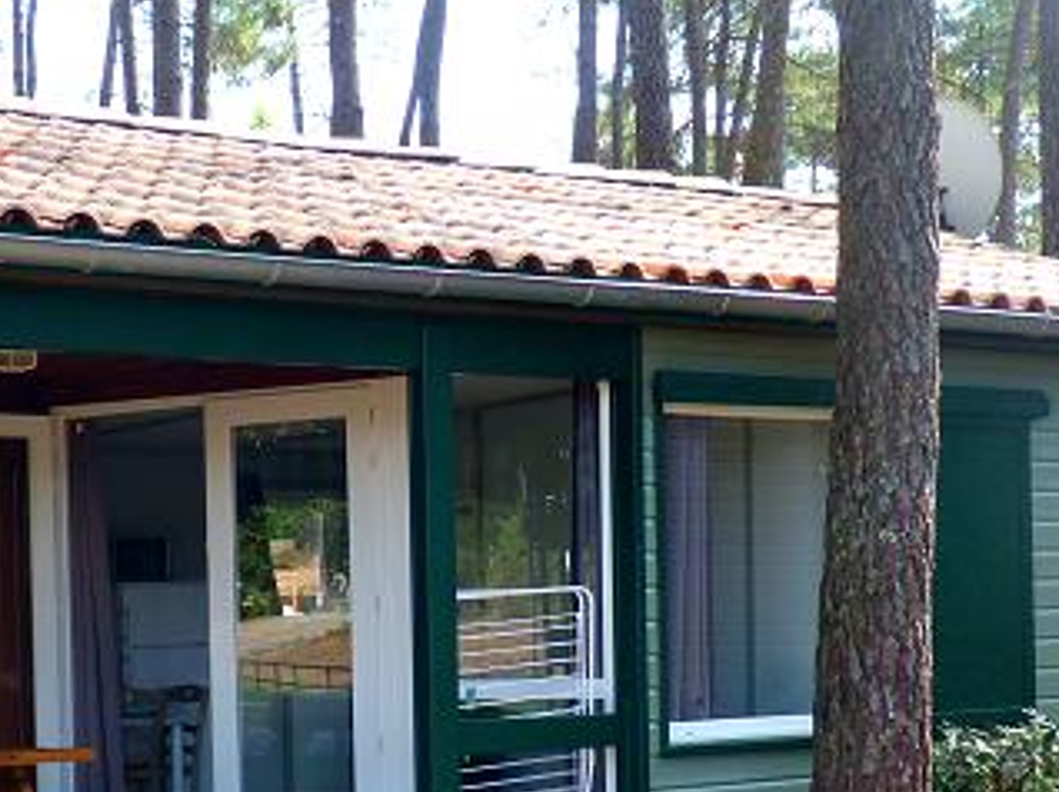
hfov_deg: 28.1
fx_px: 2079
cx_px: 250
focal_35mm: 68
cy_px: 689
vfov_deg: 21.2
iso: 80
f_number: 2.8
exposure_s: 1/160
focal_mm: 4.8
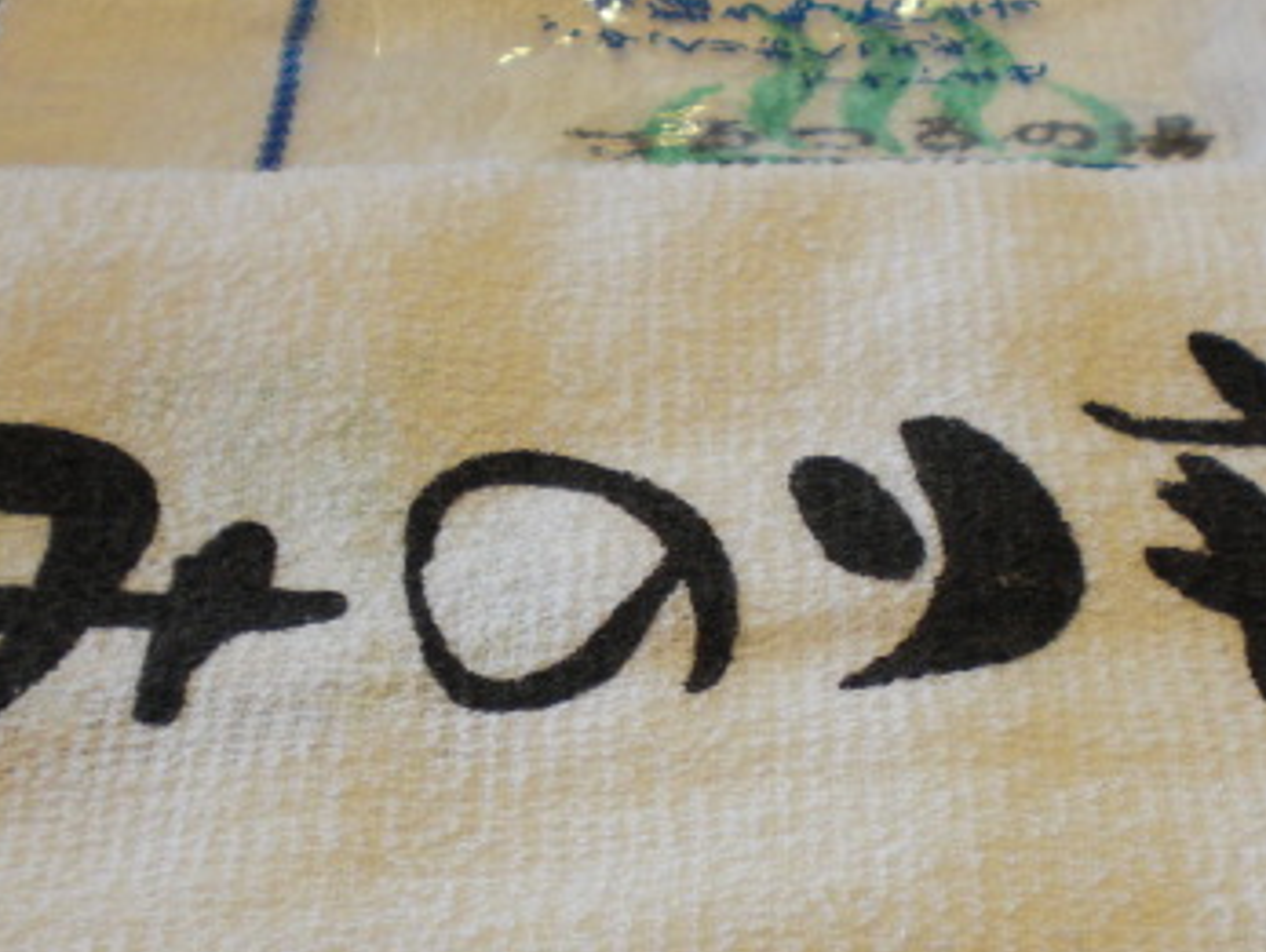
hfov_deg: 27.6
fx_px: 2563
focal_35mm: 70
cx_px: 806
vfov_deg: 20.9
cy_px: 689
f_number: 3.1
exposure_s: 1/80
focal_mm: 6.3
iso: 200
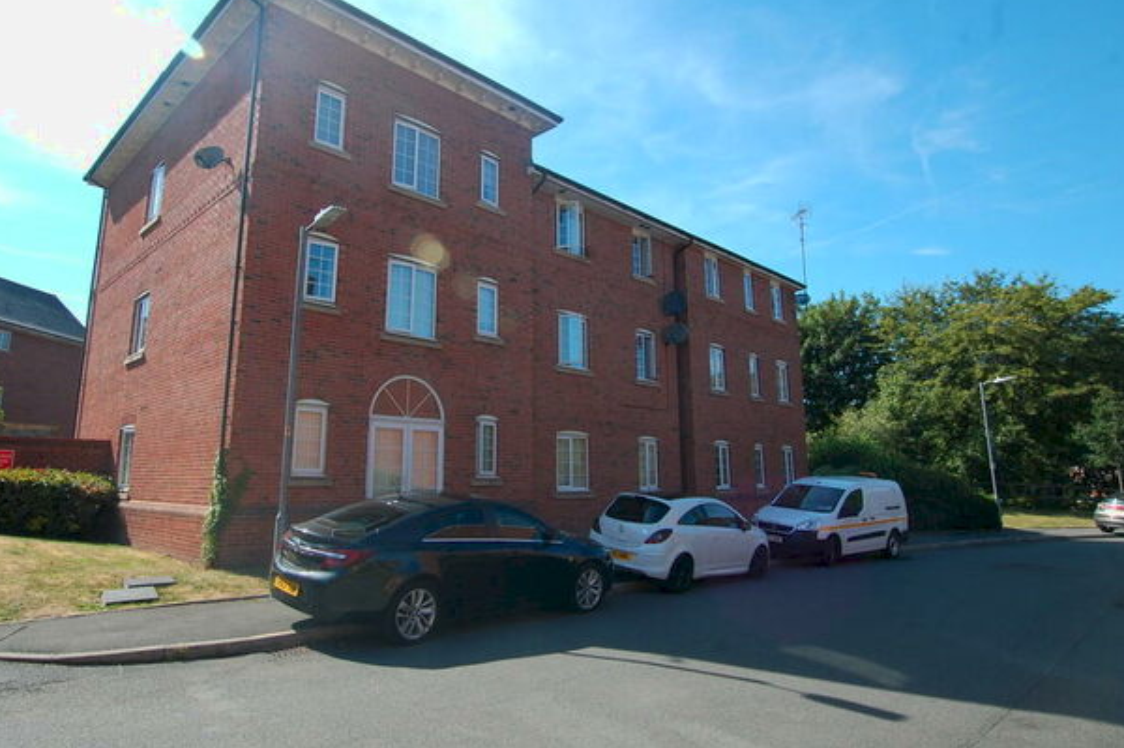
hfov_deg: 81.2
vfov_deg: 59.3
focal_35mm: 21
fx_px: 655
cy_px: 336
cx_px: 526
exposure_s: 1/320
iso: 400
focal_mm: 12
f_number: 9
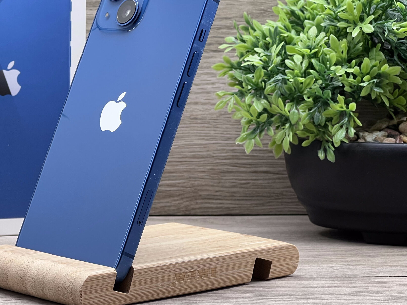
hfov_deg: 16.0
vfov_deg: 12.0
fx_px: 1446
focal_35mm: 123
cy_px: 130
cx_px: 134
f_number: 2.8
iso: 80
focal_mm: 9
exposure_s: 1/100
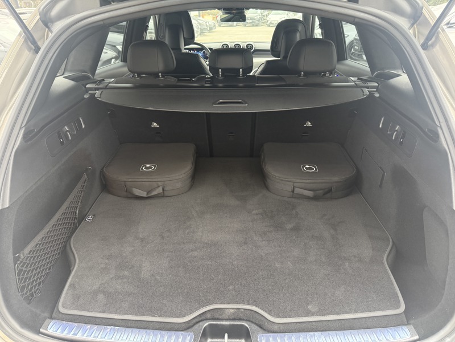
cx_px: 228
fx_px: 315
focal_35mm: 24
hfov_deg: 71.6
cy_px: 171
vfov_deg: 56.8
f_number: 1.78
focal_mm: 6.76
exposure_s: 1/63
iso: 200
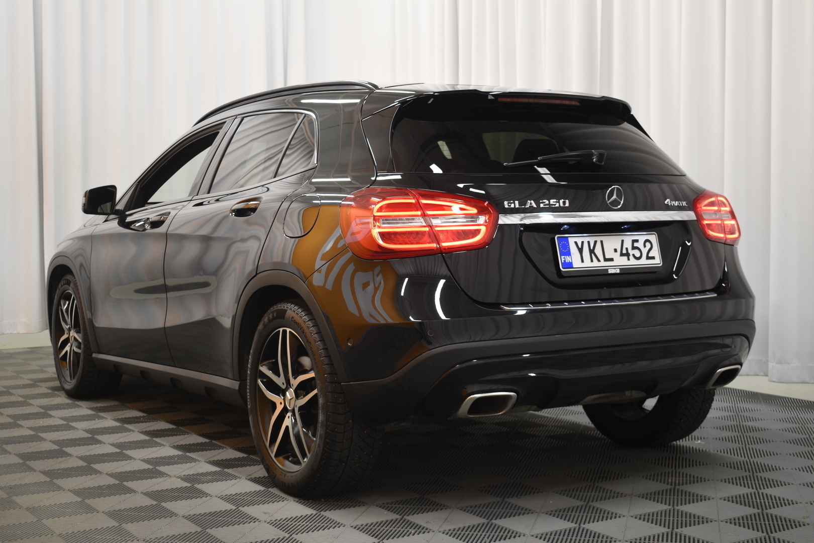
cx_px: 407
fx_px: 1153
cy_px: 272
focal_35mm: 51
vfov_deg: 26.5
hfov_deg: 38.9
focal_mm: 34
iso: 200
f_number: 4.5
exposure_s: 1/4
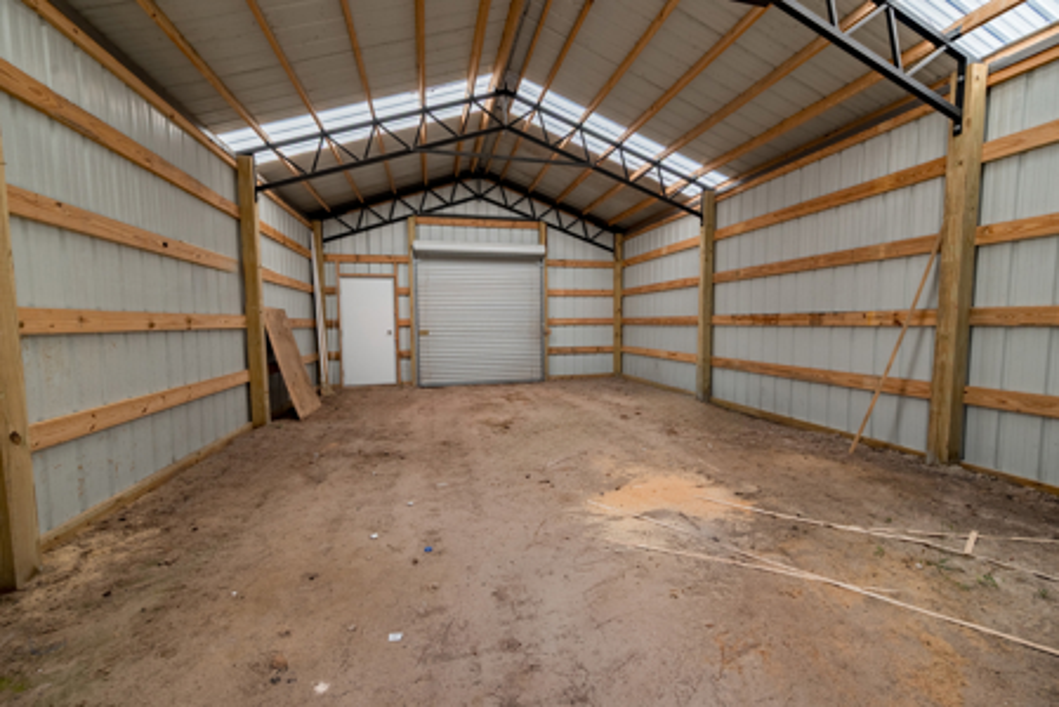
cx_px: 530
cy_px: 354
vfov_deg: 81.3
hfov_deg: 104.2
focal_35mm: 14
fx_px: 412
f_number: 8
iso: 400
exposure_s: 1/1250
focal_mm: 14
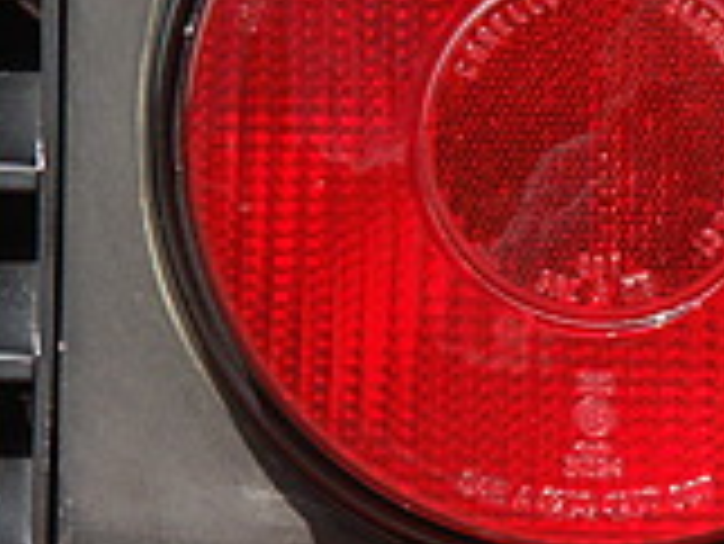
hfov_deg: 3.0
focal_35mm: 659
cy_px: 234
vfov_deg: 2.3
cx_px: 1194
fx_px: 13793
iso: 100
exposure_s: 1/250
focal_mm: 50.48
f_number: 5.6
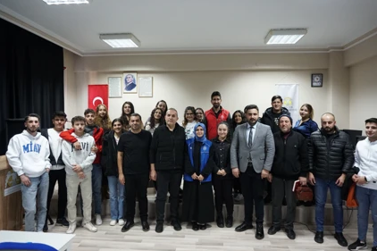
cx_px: 188
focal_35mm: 25
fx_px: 262
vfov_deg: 51.2
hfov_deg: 71.5
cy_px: 123
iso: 4000
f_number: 3.5
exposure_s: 1/160
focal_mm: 16
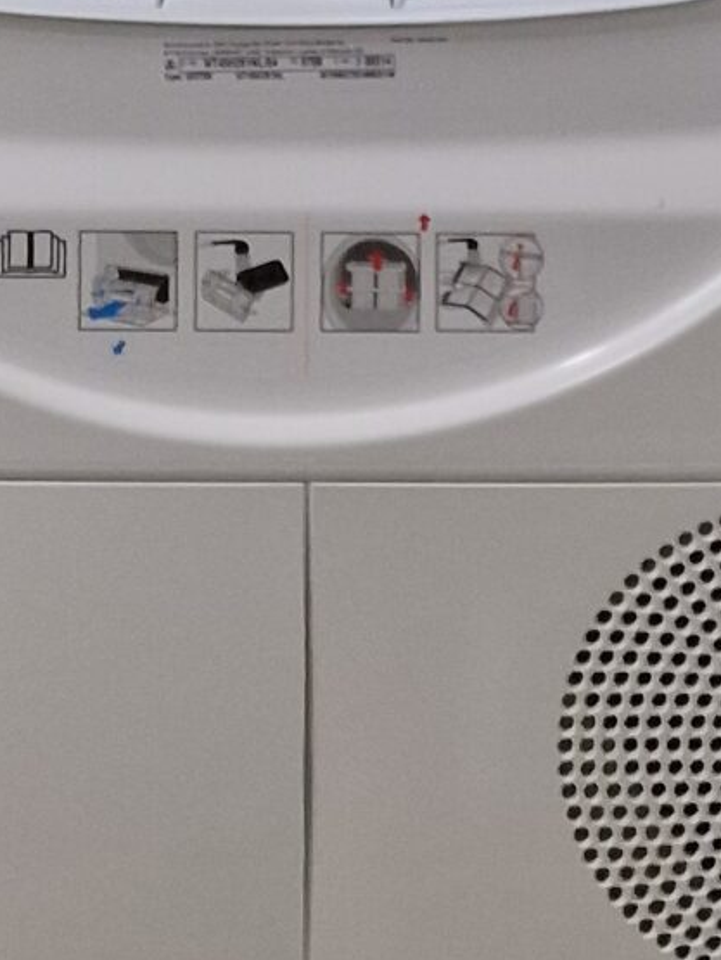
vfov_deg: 16.3
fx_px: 2940
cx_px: 214
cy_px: -642
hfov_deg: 13.9
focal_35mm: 106
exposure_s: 1/50
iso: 640
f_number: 1.8
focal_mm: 6.4
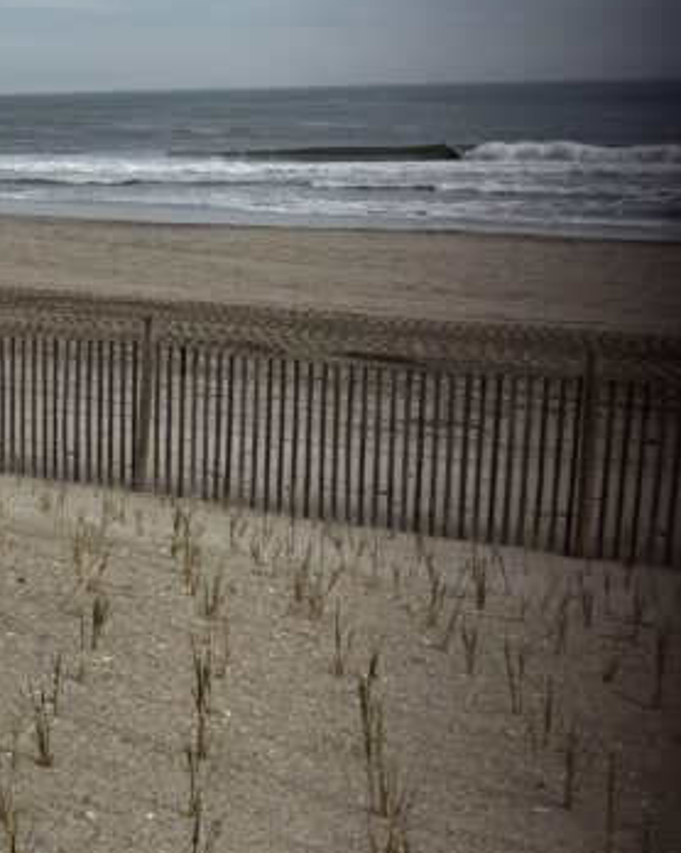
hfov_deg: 17.9
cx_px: -534
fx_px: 1740
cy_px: 243
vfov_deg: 27.3
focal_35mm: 69
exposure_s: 1/5348
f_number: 1.78
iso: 80
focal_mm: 6.76
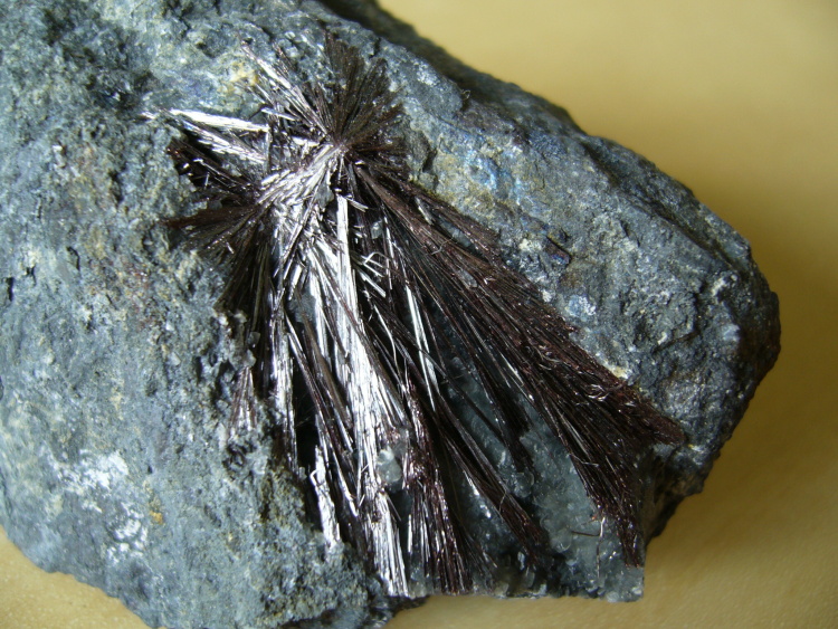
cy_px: 314
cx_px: 419
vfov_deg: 40.7
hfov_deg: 52.6
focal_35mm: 35
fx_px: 848
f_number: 2.8
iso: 80
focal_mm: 5.8
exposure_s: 1/25
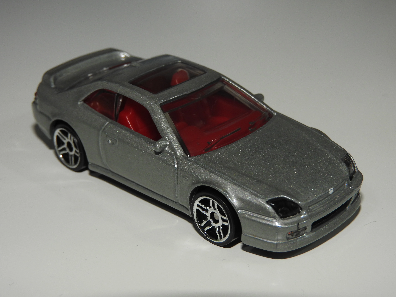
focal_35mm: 80
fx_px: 915
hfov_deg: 24.4
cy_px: 148
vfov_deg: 18.4
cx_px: 198
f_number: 5
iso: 200
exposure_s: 1/60
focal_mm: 14.3
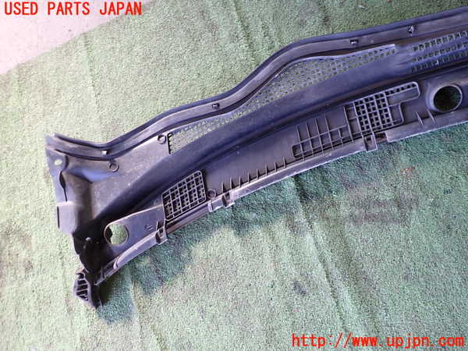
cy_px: 176
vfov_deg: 54.9
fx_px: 338
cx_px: 234
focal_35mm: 25
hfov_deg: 69.4
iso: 200
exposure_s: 1/50
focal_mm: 4.5
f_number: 2
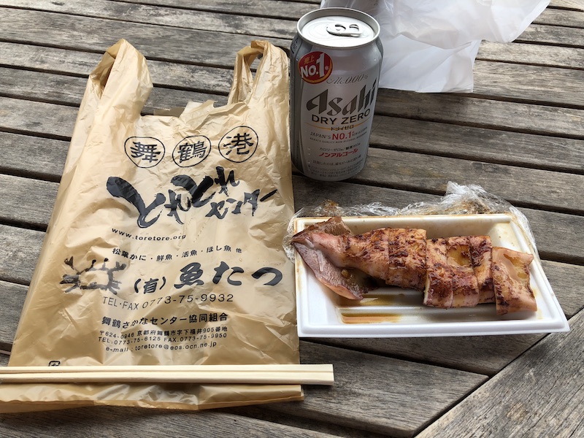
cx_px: 292
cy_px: 219
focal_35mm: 28
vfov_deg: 49.7
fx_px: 472
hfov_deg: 63.4
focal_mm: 3.99
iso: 20
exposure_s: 1/189
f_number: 1.8
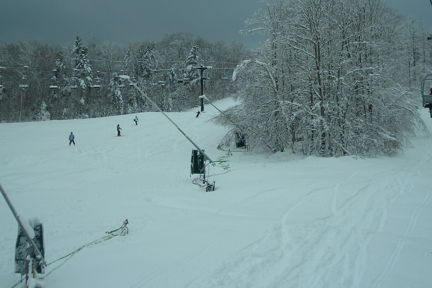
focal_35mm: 58
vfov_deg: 23.2
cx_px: 217
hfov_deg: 34.5
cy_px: 91
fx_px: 696
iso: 50
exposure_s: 1/134
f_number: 6.4
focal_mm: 6.3
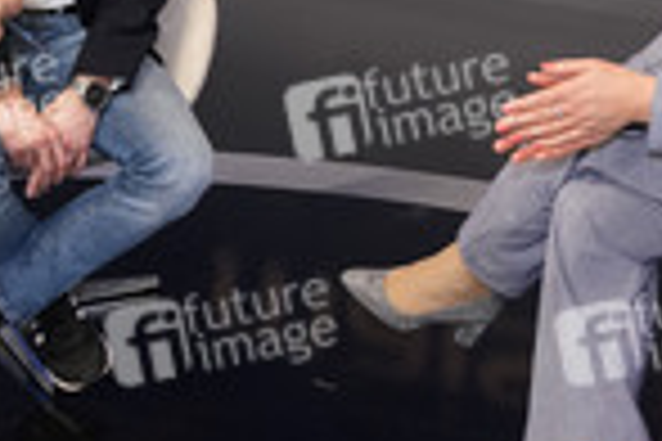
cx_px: 281
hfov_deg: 23.6
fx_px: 1581
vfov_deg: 15.6
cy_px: -4
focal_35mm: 86
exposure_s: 1/160
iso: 2000
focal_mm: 28
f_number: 5
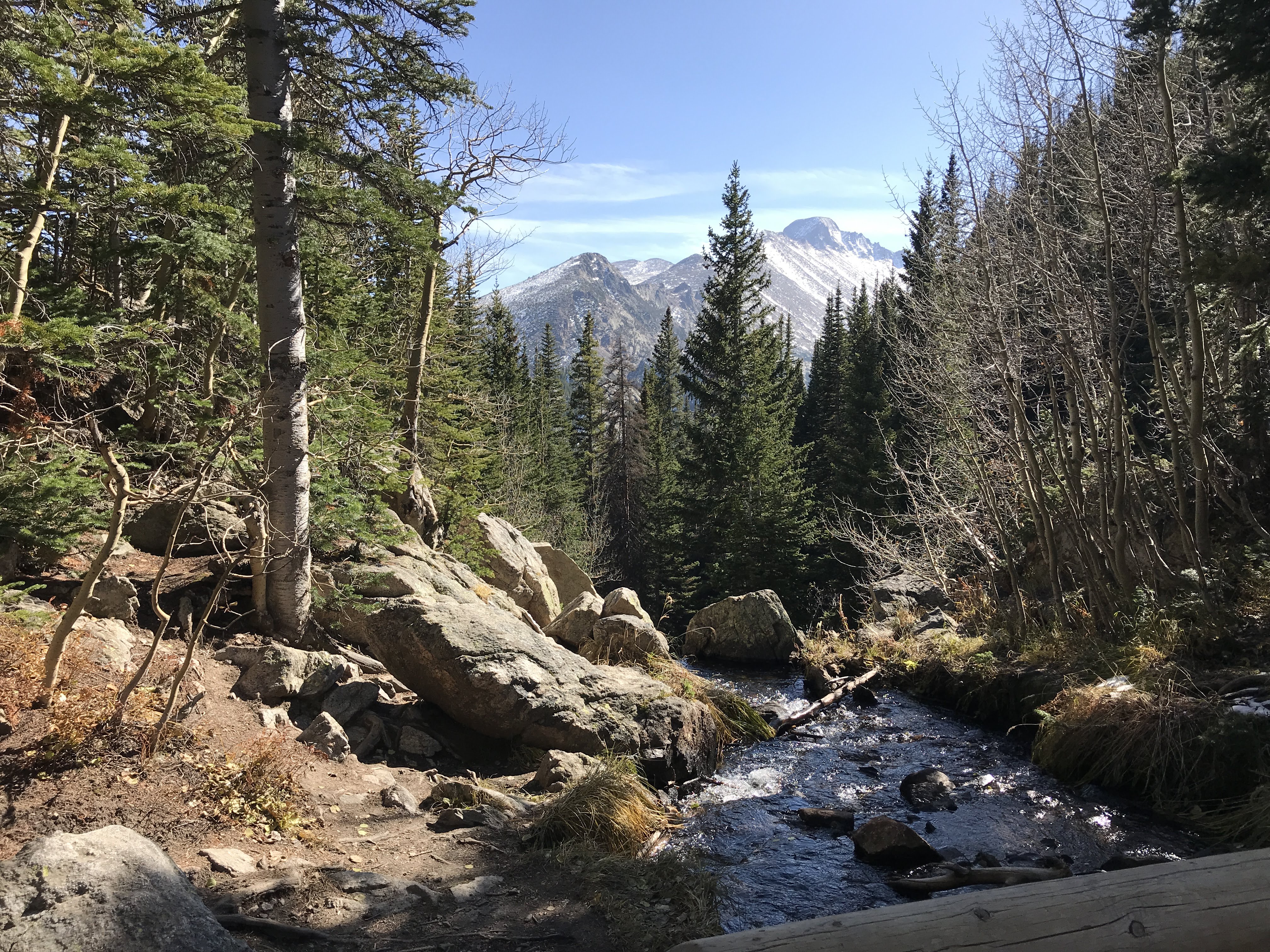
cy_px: 476
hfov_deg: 63.4
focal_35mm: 28
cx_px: 635
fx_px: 1027
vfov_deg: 49.7
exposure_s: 1/1100
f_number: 1.8
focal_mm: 3.99
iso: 20
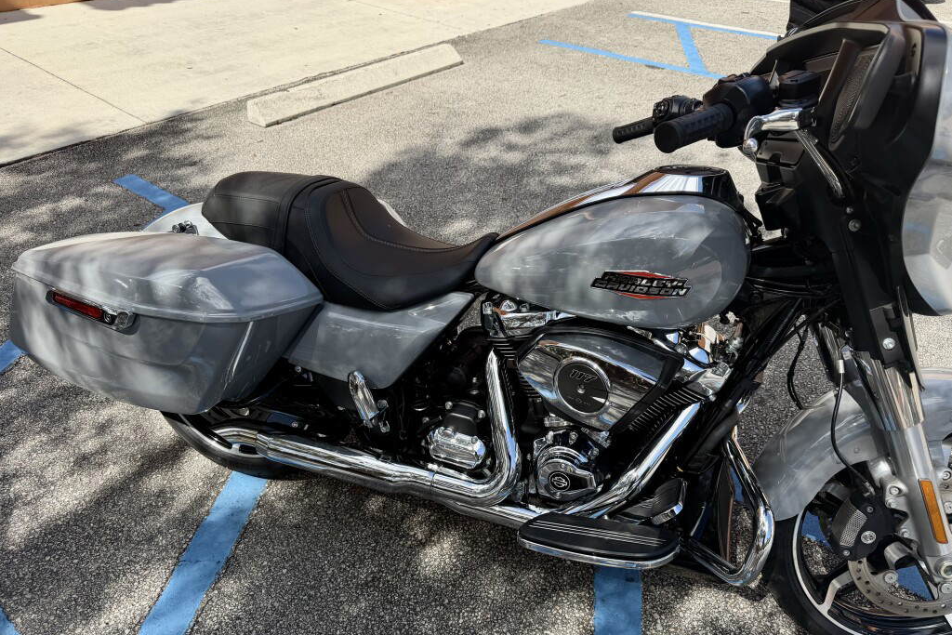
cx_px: 495
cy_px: 337
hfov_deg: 69.4
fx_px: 688
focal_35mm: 26
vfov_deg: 49.5
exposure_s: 1/3759
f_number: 1.78
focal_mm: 6.76
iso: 80
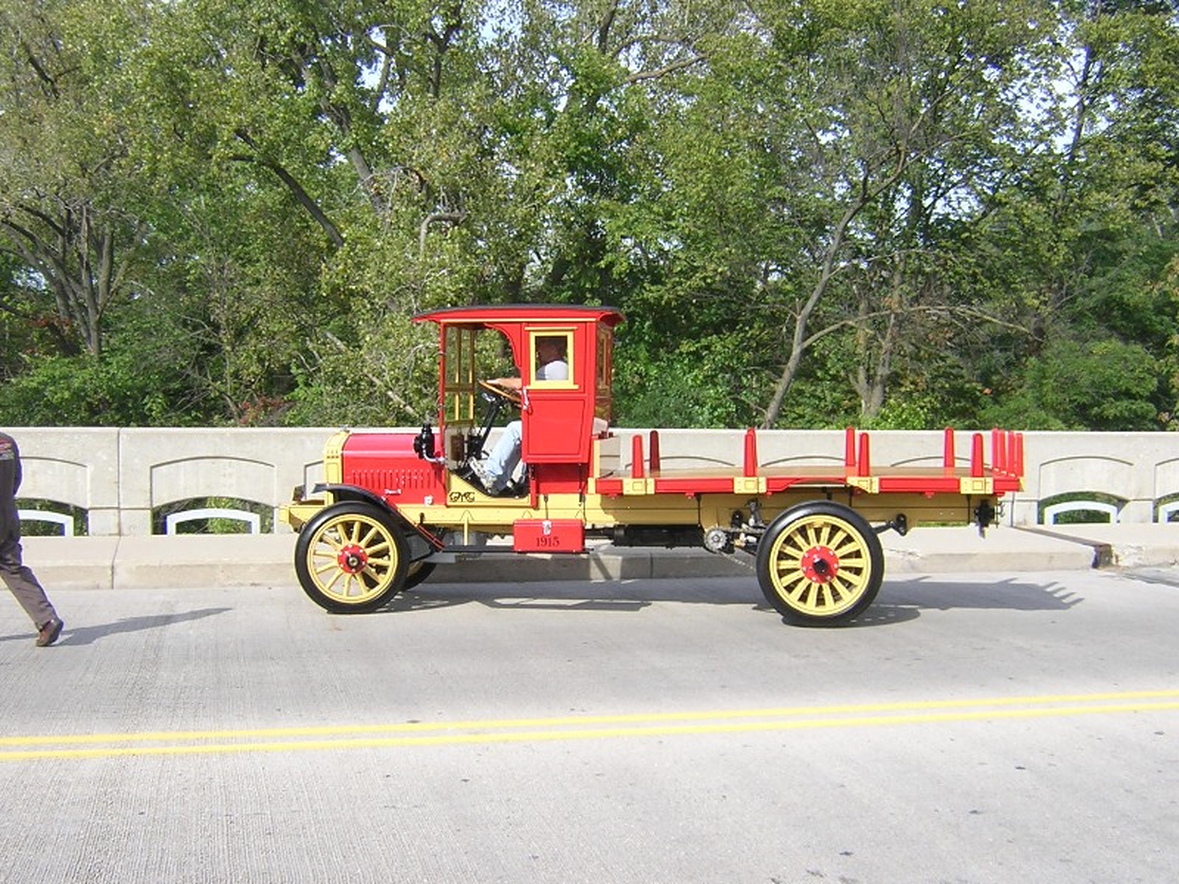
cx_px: 590
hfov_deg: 43.9
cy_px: 442
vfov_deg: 33.6
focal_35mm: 43
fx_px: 1465
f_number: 5.6
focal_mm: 5.6
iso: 100
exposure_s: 1/121
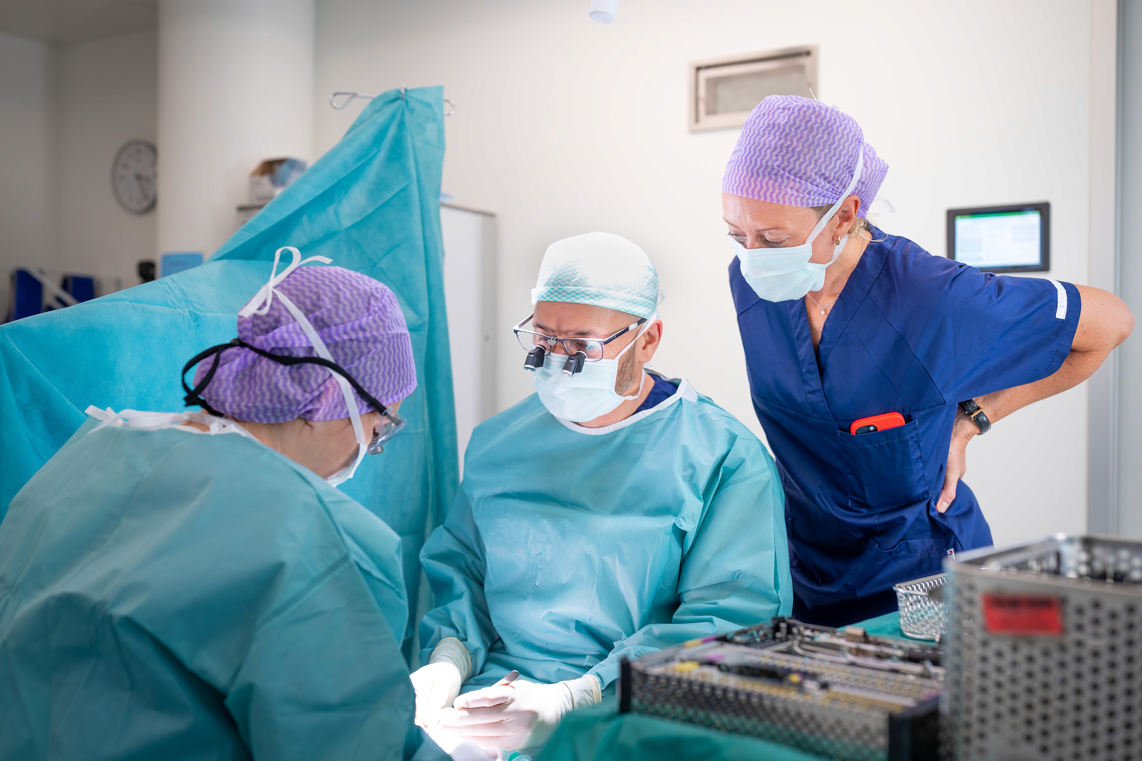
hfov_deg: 51.4
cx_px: 571
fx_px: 1186
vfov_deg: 35.6
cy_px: 380
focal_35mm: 37
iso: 800
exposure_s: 1/250
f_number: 2.8
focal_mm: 37.4
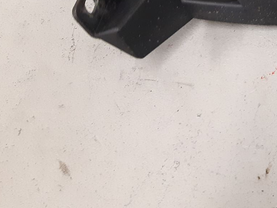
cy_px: -27
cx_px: 341
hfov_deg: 25.1
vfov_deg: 20.2
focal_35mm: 69
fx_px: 552
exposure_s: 1/50
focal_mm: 3.93
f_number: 1.7
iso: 250
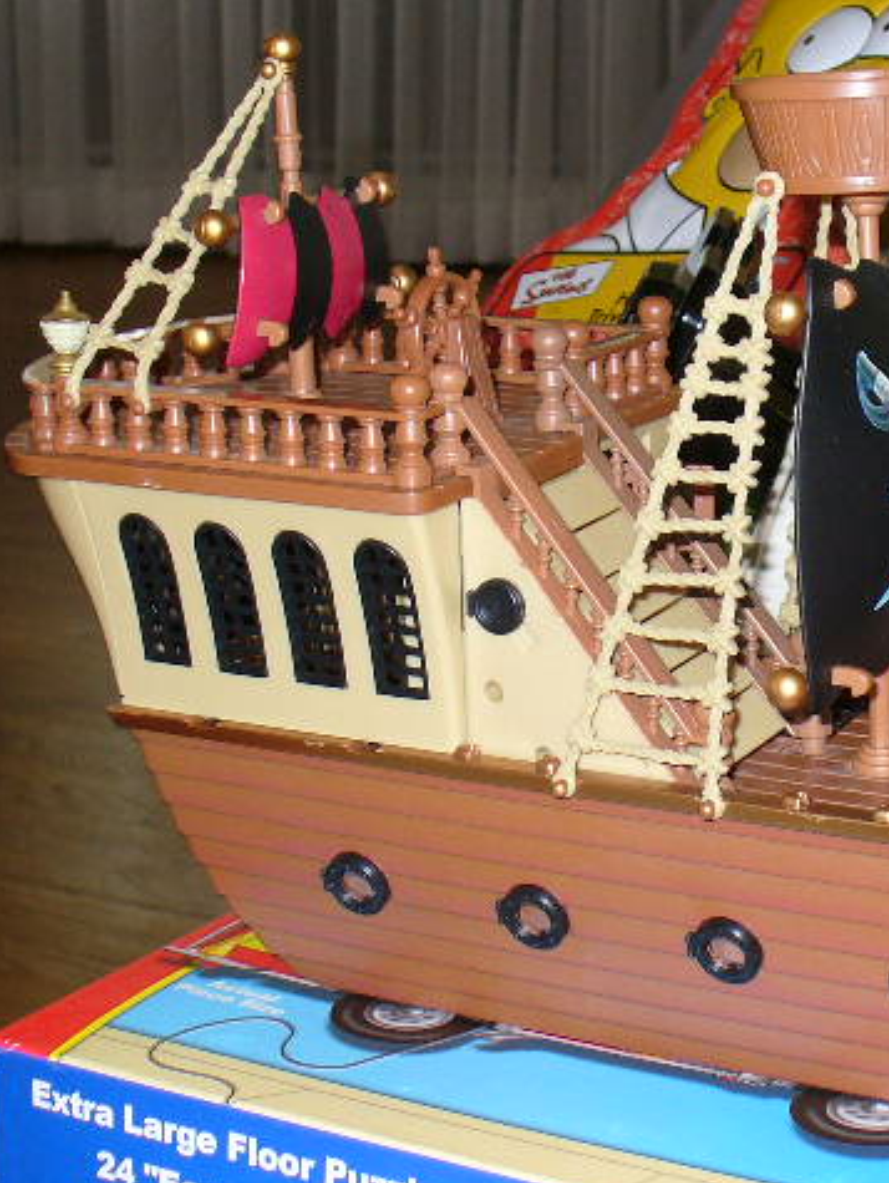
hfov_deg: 20.7
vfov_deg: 27.8
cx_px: 742
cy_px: 595
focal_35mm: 70
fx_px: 2394
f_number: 2.9
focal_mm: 7
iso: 100
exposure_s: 1/30
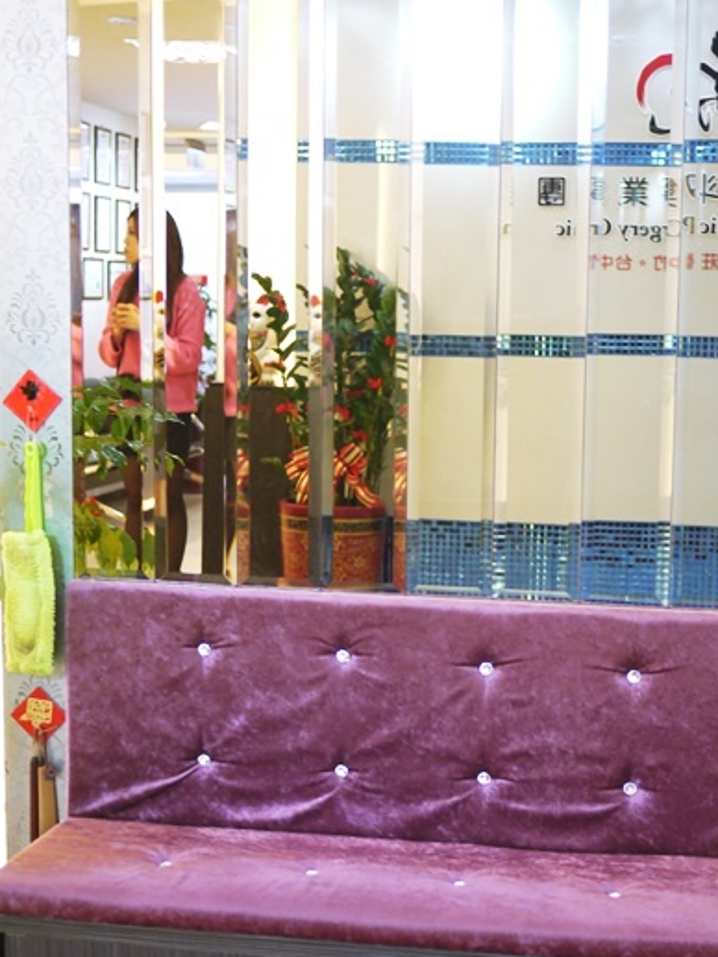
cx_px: 507
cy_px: 575
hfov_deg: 22.1
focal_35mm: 66
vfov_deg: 29.3
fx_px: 1825
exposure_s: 1/40
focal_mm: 20
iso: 400
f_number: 1.7
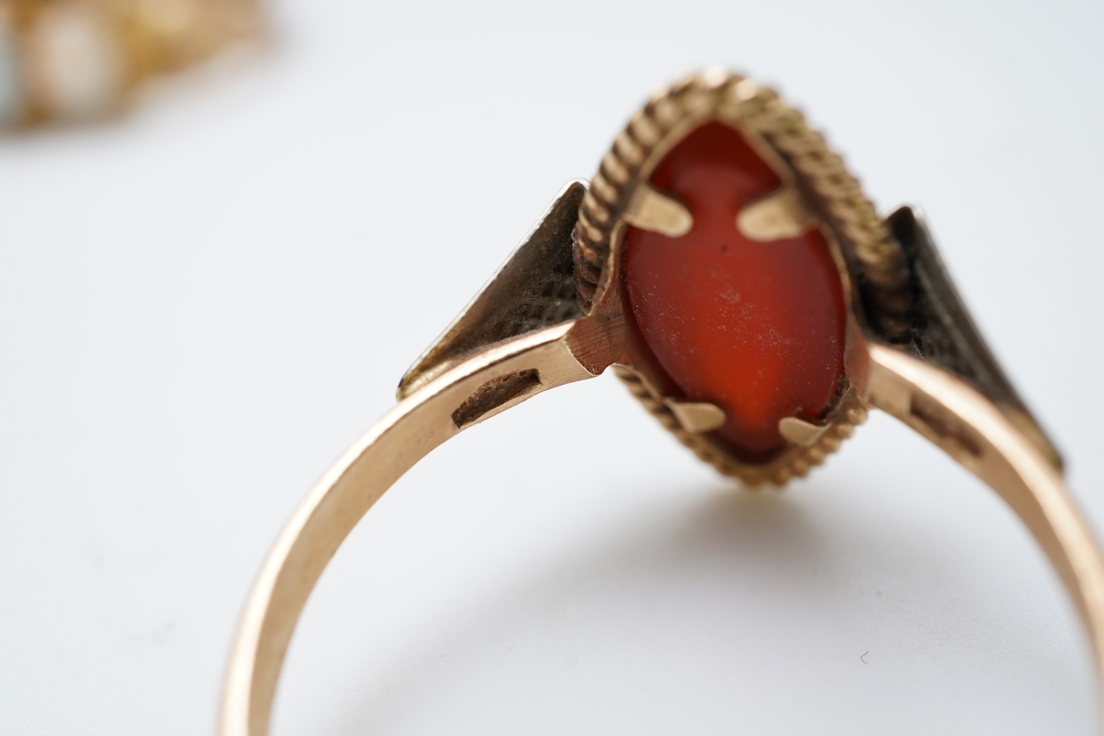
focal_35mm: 45
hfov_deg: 43.6
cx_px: 552
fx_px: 1380
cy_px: 368
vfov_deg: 29.9
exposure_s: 1/100
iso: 400
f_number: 16
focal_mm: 30
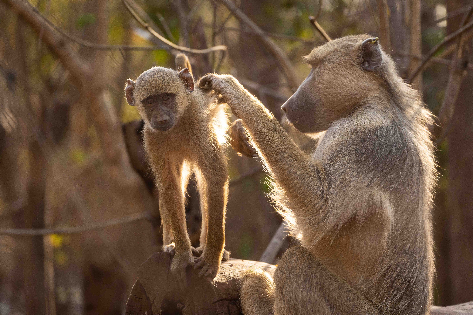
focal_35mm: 265
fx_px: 3482
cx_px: 236
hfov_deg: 7.8
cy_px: 158
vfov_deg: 5.2
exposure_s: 1/640
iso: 1250
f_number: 5.6
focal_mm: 265
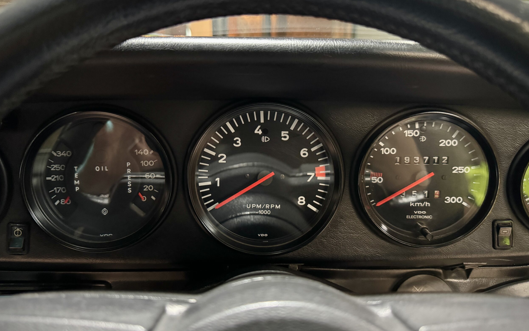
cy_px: 161
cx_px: 261
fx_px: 375
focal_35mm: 26
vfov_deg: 47.6
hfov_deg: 70.4
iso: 1250
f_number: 1.78
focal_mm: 6.76
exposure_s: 1/30
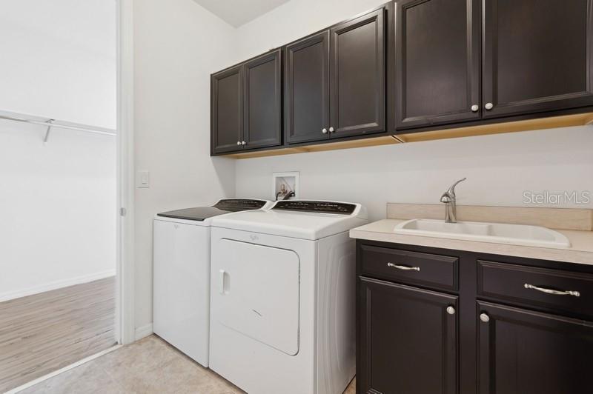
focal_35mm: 15
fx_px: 247
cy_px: 197
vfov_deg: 77.2
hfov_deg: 100.4
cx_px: 296
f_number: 9
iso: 200
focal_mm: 10
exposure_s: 1/2
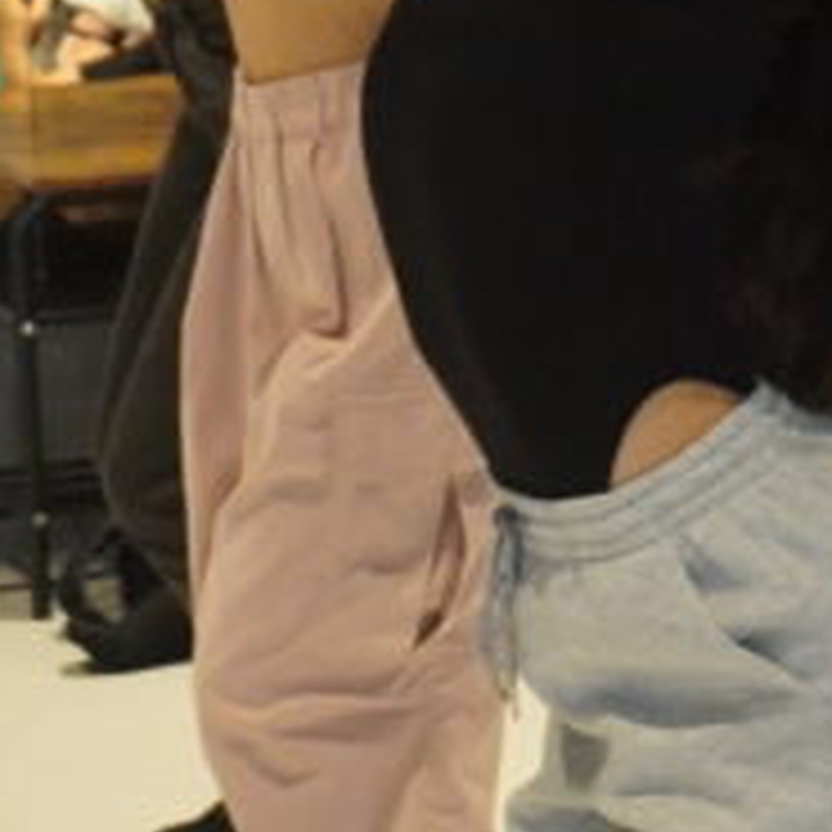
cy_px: -218
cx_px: 400
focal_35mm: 255
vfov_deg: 6.8
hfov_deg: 6.9
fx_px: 6934
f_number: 5.6
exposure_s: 1/100
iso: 6400
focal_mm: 50
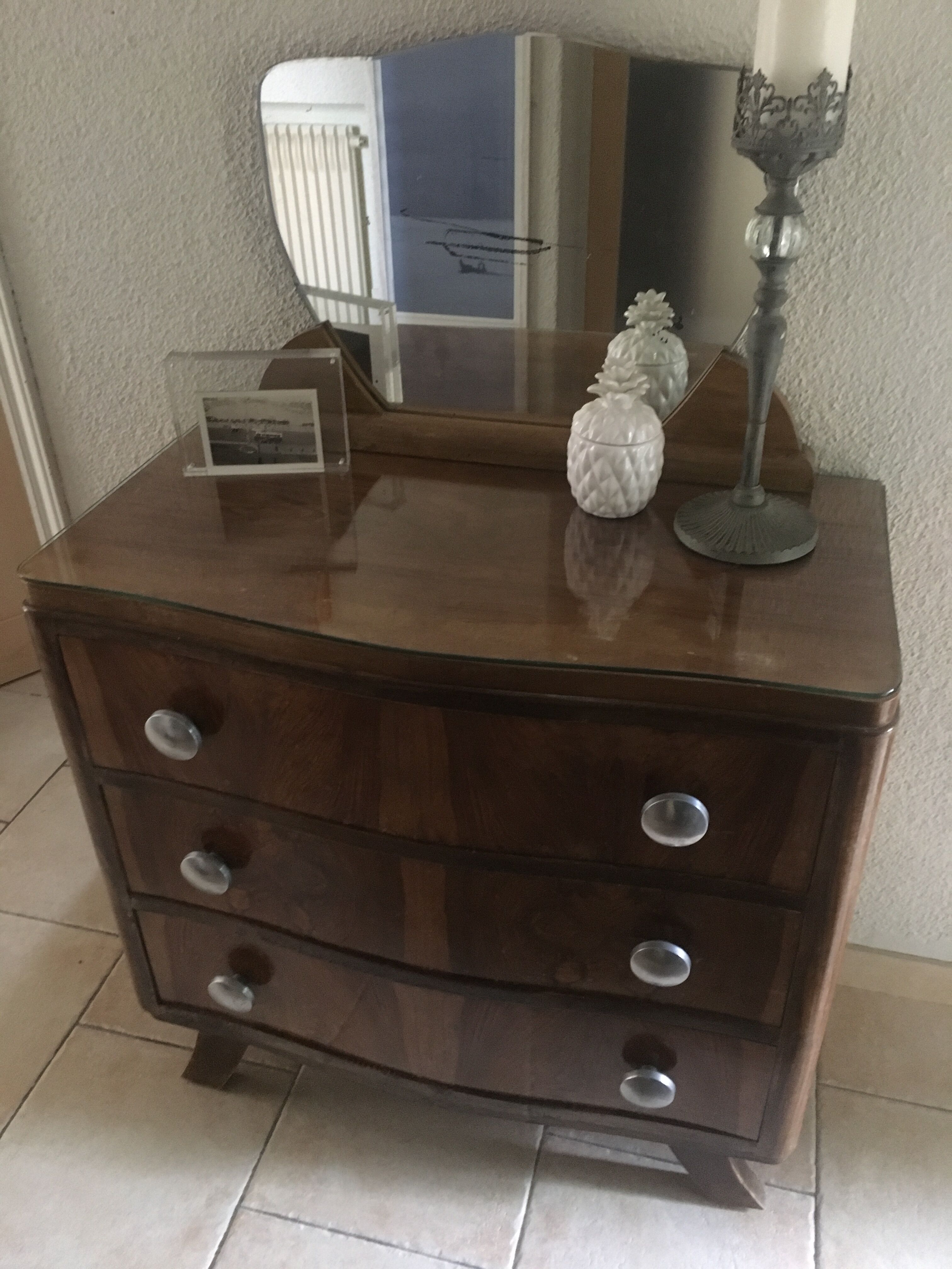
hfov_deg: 48.2
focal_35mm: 29
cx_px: 476
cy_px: 634
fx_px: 1063
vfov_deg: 61.7
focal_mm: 4.15
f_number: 2.2
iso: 500
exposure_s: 1/17
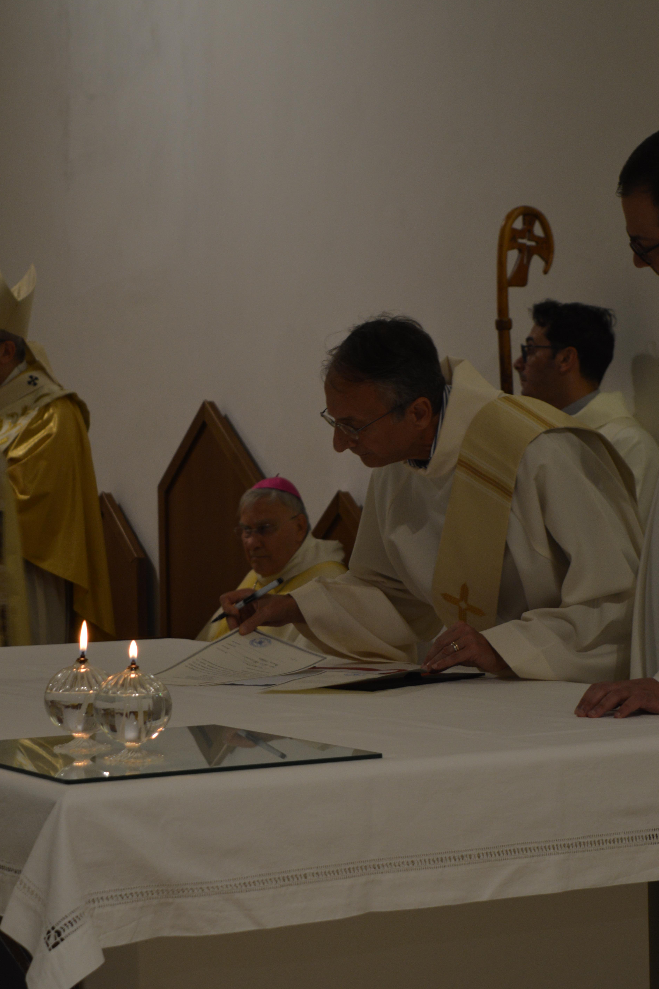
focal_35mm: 88
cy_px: 498
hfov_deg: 15.6
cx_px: 317
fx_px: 2403
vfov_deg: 23.2
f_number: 5.6
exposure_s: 1/40
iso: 400
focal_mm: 55
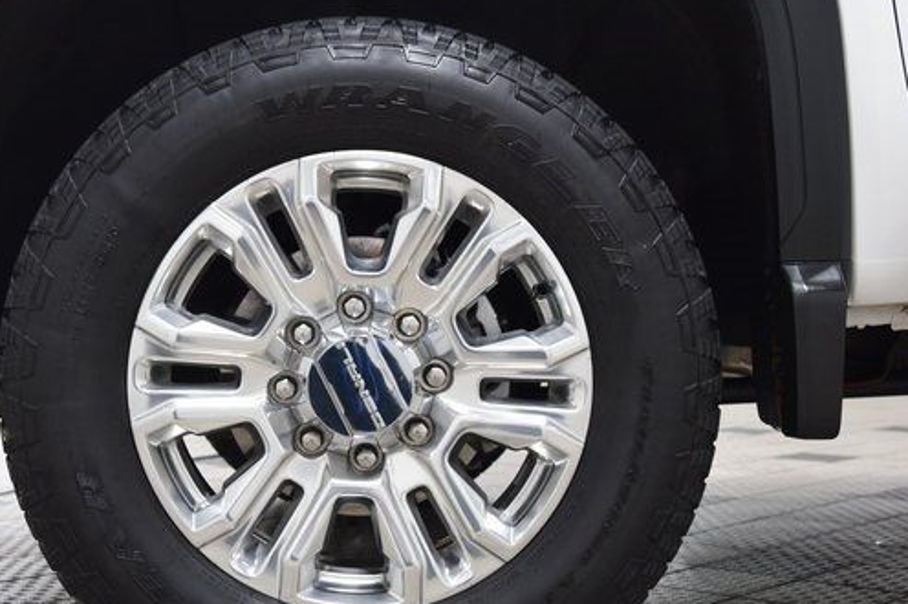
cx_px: 368
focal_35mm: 62
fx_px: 1563
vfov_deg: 21.8
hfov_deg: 32.3
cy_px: 365
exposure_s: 1/60
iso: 1600
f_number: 4.5
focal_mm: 32
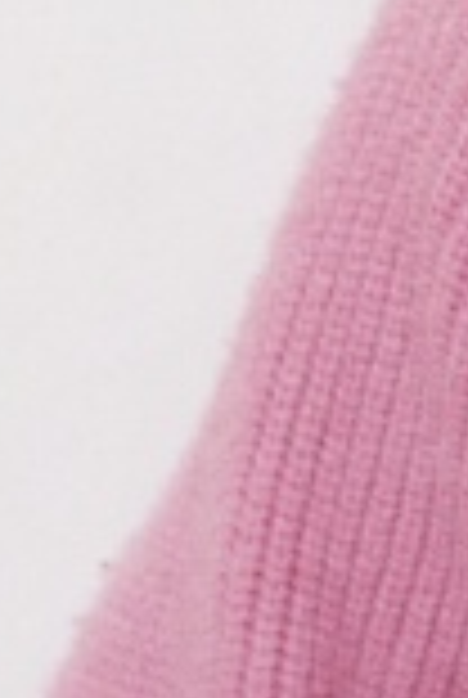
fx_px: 12754
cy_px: -626
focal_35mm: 657
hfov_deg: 2.1
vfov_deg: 3.1
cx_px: 1370
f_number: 5
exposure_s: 1/50
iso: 200
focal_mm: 85
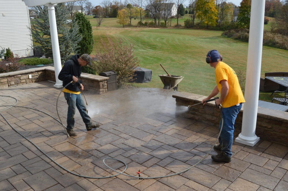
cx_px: 144
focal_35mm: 33
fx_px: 264
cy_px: 96
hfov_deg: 57.3
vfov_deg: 39.9
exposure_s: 1/200
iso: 100
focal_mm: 22
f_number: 8
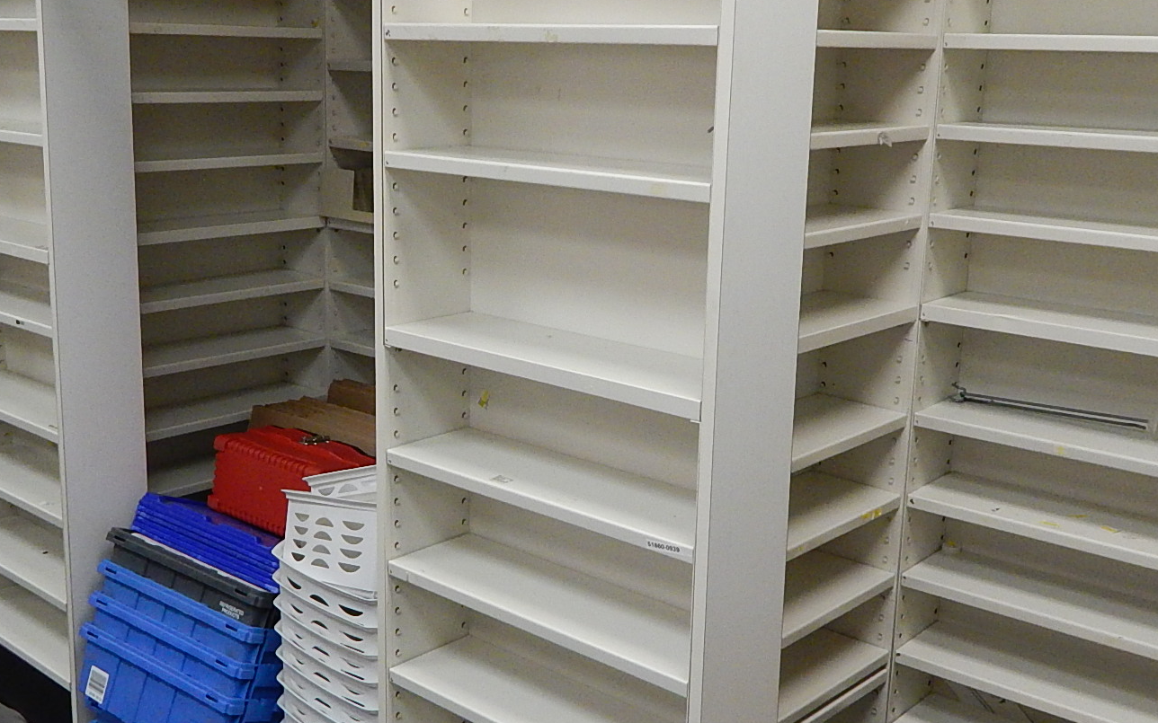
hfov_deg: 46.2
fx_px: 1357
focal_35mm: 43
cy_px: 328
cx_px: 533
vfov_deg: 29.8
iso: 125
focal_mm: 4
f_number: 3
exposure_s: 1/40
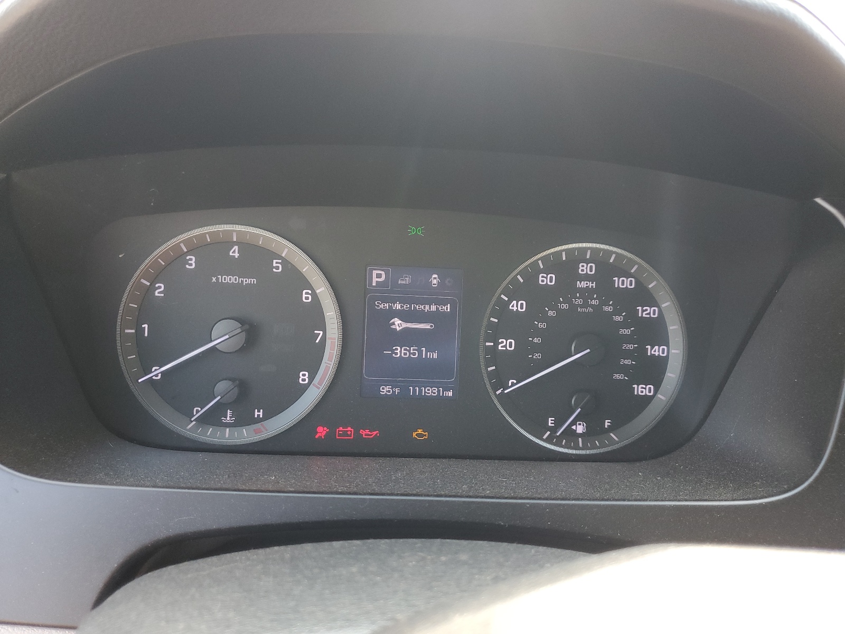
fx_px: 635
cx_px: 422
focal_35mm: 26
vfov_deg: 53.1
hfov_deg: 67.3
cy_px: 317
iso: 87
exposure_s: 1/120
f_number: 1.5
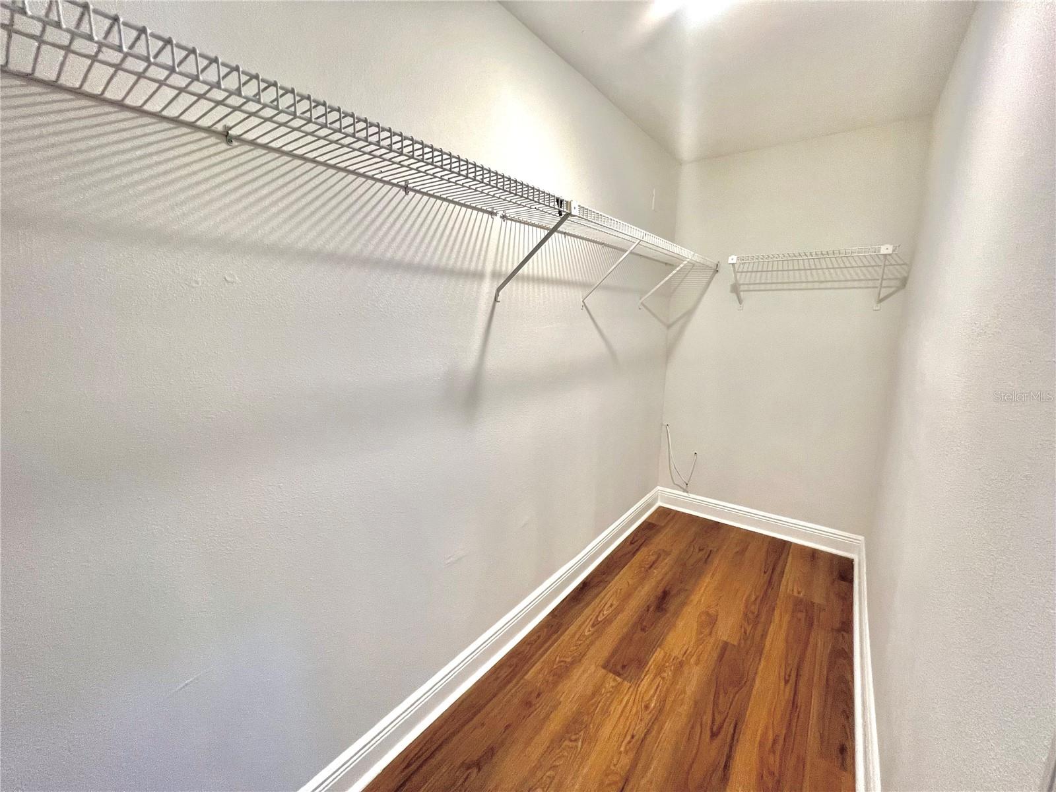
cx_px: 528
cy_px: 396
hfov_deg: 106.2
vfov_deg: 89.9
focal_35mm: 13
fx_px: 397
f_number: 1.8
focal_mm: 1.57
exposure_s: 1/120
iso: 200
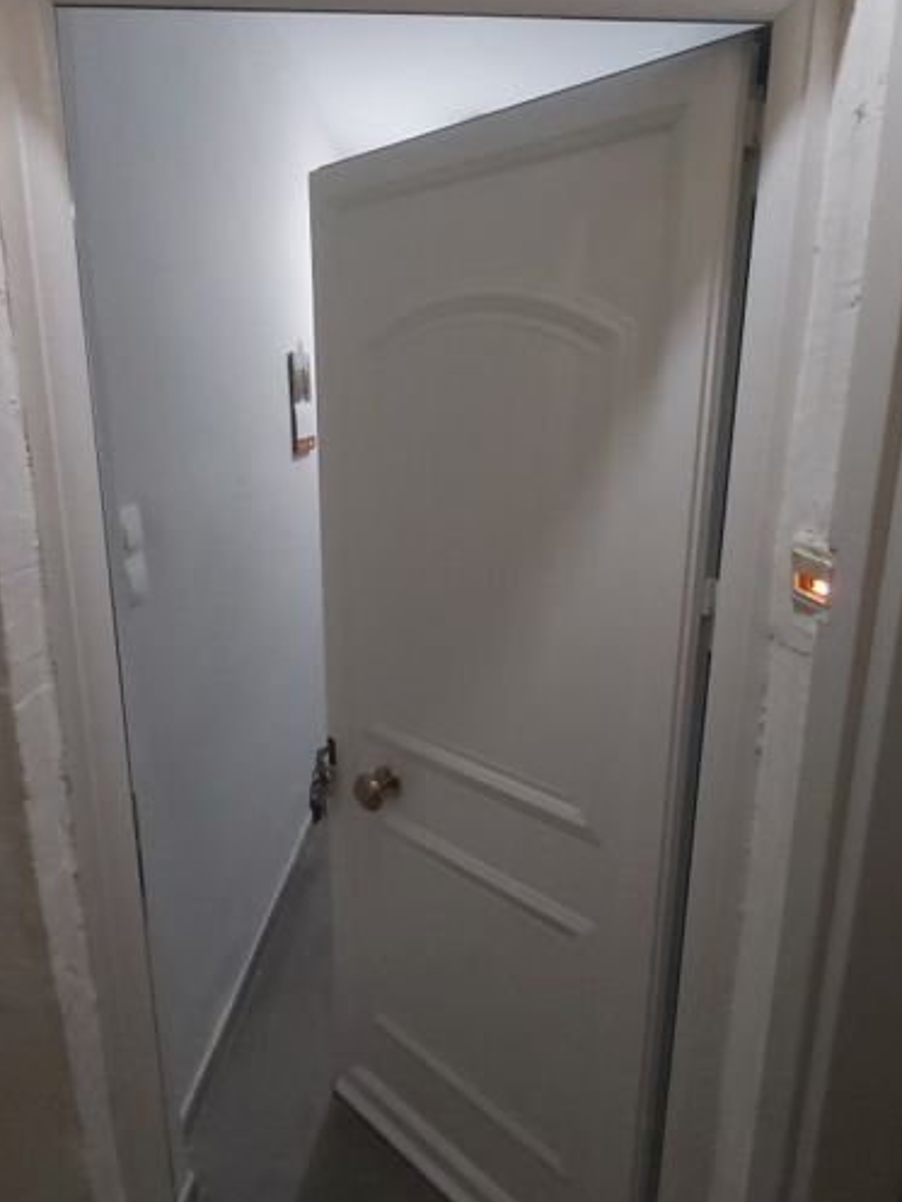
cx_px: 485
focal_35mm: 17
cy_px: 568
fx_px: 590
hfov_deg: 74.6
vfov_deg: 90.9
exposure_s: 1/33
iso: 250
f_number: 2.2
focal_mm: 1.42
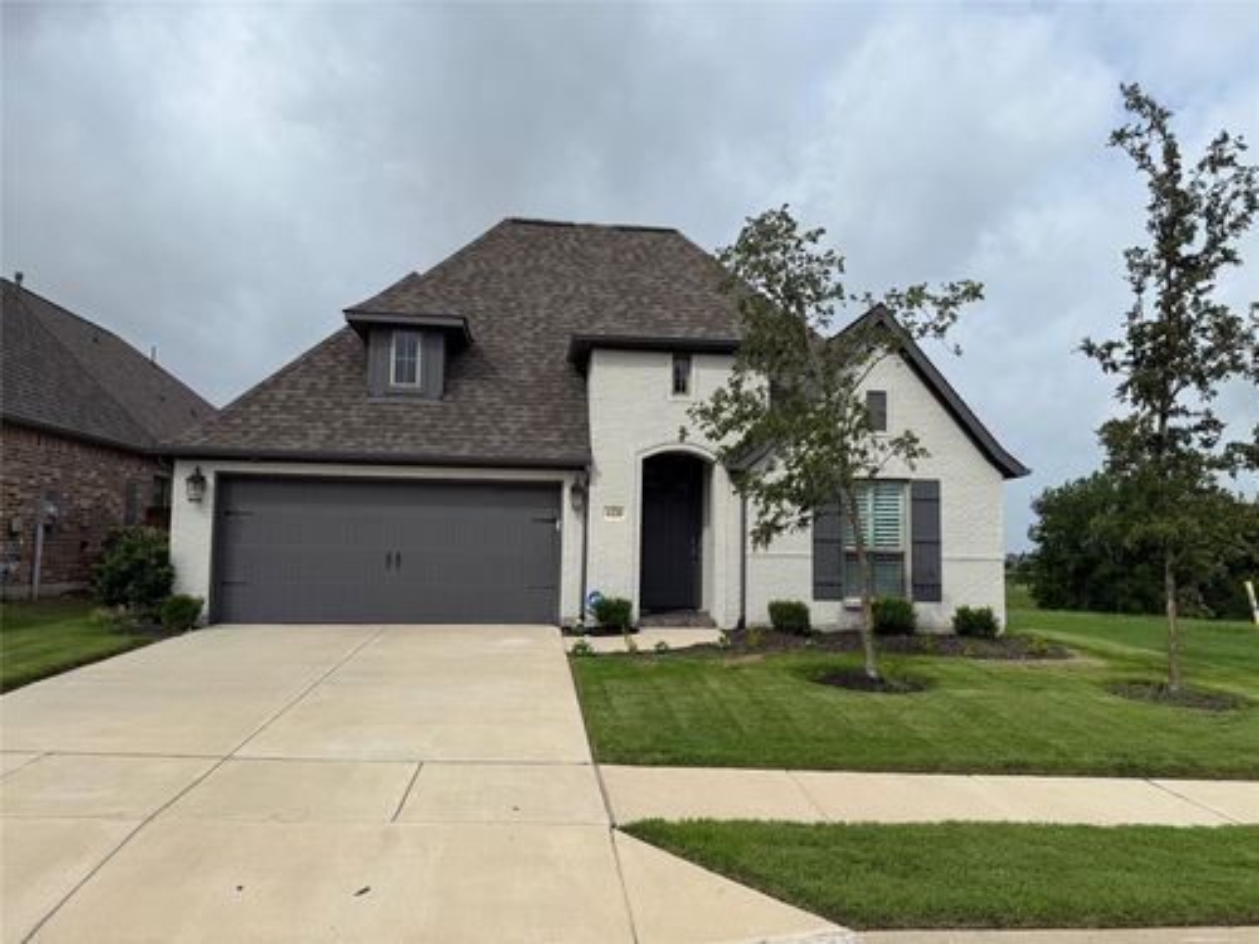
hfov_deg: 71.6
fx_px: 873
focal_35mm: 24
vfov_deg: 56.8
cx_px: 630
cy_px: 472
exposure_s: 1/5319
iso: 80
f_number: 1.78
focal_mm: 6.76
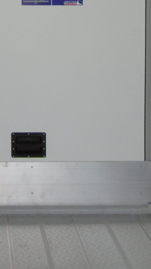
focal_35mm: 57
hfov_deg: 19.9
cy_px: -6
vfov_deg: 33.2
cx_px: -26
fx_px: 406
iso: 100
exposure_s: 1/500
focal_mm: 4.3
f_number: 3.1
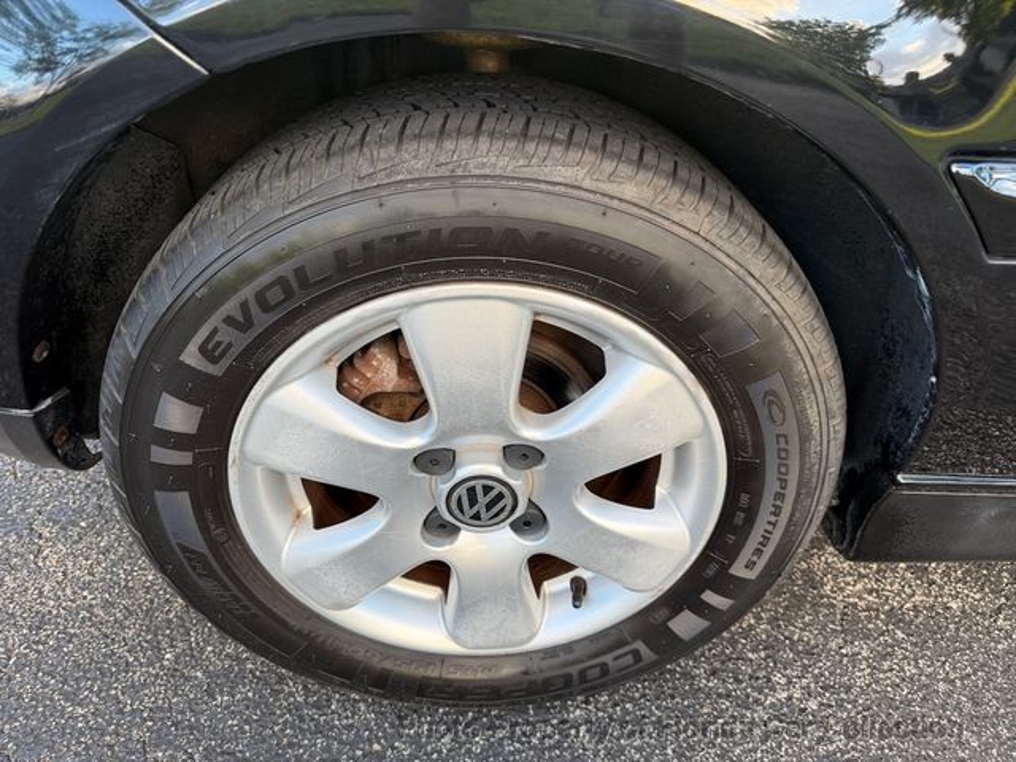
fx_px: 704
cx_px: 508
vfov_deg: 56.8
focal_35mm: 24
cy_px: 381
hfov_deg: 71.6
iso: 80
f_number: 1.78
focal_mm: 6.76
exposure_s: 1/179
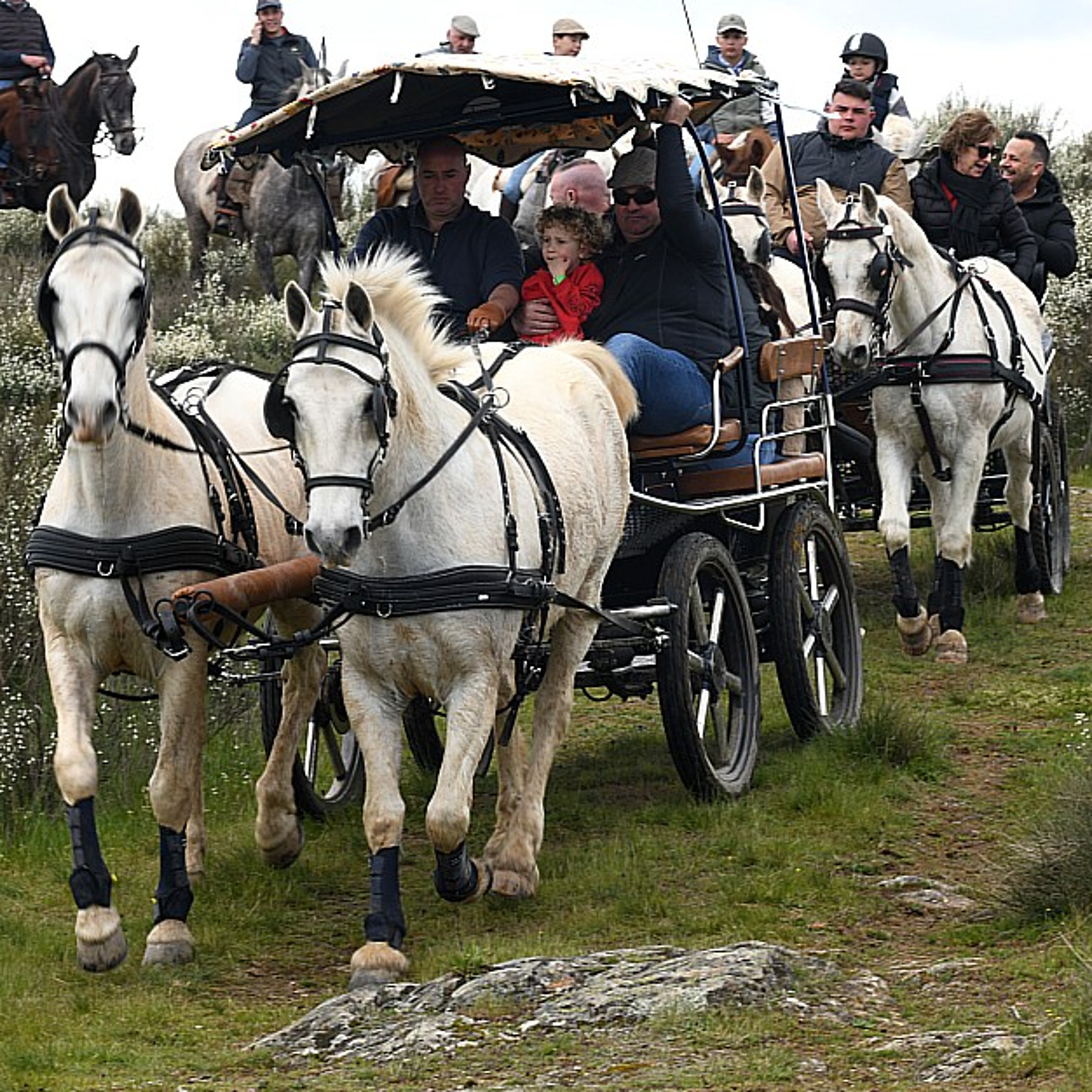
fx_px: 6103
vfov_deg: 10.2
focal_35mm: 171
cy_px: 401
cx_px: 726
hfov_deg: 10.2
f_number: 8
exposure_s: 1/125
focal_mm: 105
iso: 160
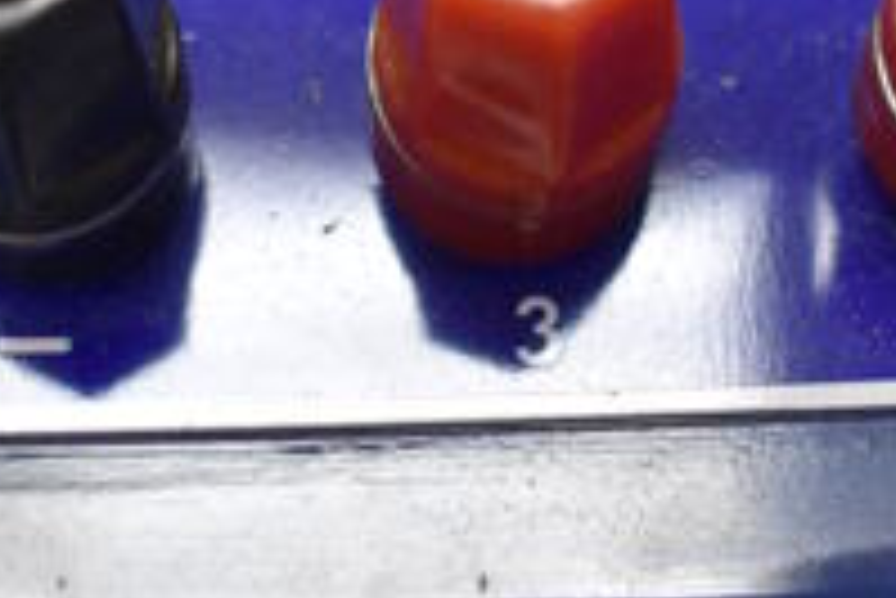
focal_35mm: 124
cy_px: -722
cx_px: 509
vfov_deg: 10.0
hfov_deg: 16.5
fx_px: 3088
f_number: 4
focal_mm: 18
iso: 1000
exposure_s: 1/60
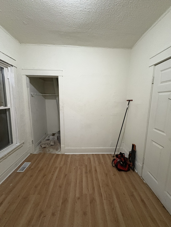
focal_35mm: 14
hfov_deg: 85.7
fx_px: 92
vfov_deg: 102.1
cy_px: 114
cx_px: 86
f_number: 2.2
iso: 800
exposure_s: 1/60
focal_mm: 2.22
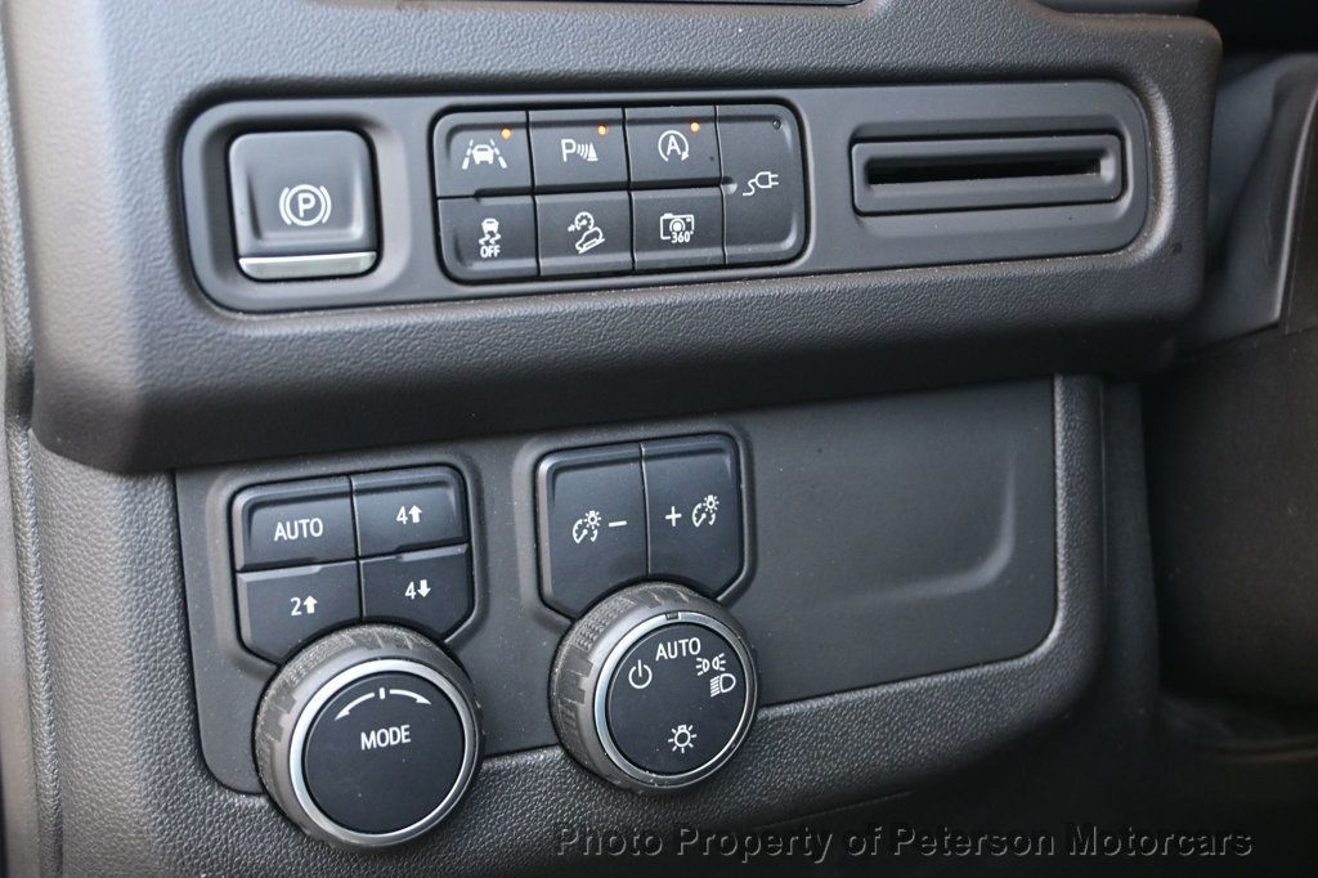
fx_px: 1647
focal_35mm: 45
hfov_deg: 43.6
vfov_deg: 29.8
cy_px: 439
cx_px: 659
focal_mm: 30
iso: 1100
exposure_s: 1/50
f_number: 4.8
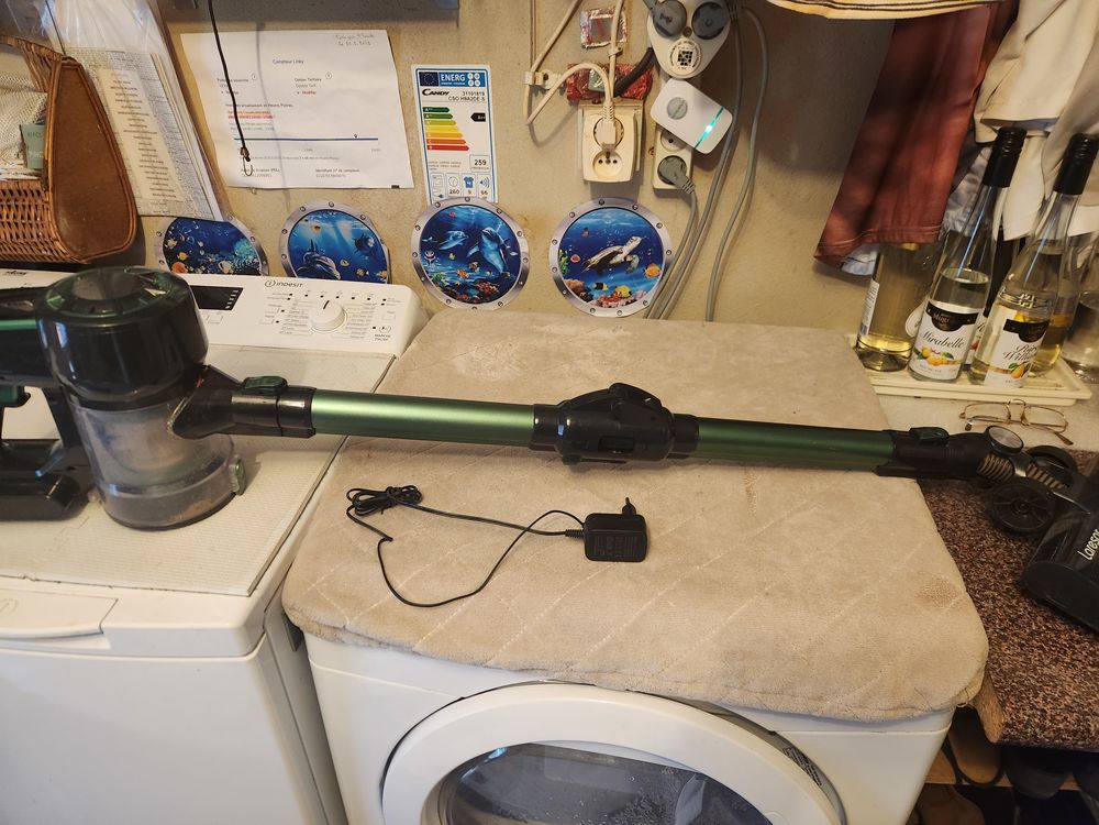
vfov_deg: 58.9
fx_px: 730
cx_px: 550
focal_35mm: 23
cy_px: 412
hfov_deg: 73.9
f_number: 1.8
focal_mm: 5.4
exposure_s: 1/50
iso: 640
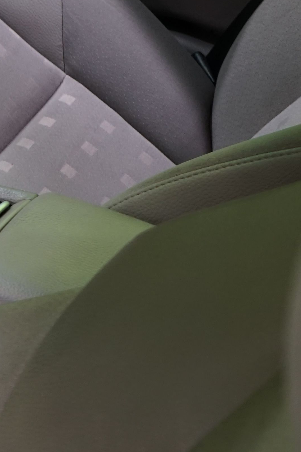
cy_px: 128
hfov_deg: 8.8
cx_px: -533
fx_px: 1693
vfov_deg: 15.1
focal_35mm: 135
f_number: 5.6
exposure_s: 1/13
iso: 640
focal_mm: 36
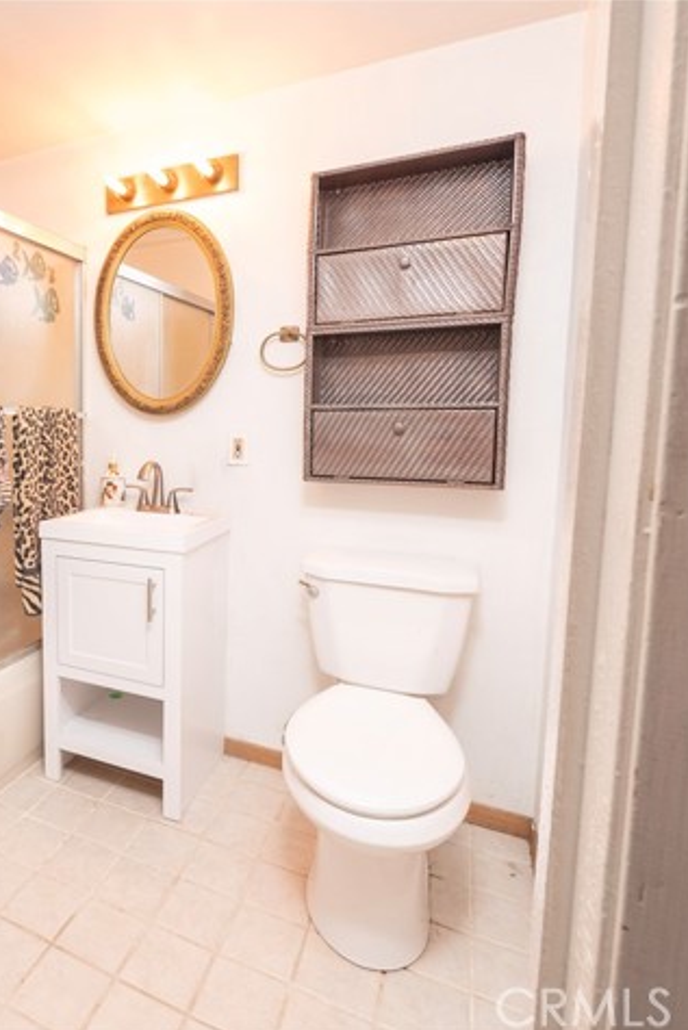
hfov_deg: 54.9
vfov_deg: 81.2
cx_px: 126
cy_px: 518
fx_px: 602
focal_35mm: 21
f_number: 8
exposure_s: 1/6
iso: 250
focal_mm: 7
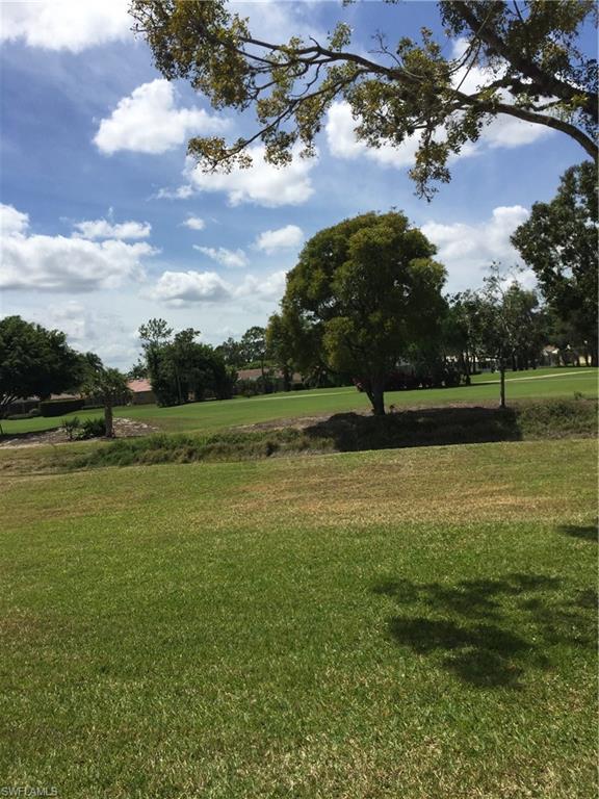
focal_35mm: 29
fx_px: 669
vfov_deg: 61.7
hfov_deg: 48.2
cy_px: 400
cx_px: 300
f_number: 2.2
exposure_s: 1/3968
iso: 32
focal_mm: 4.15
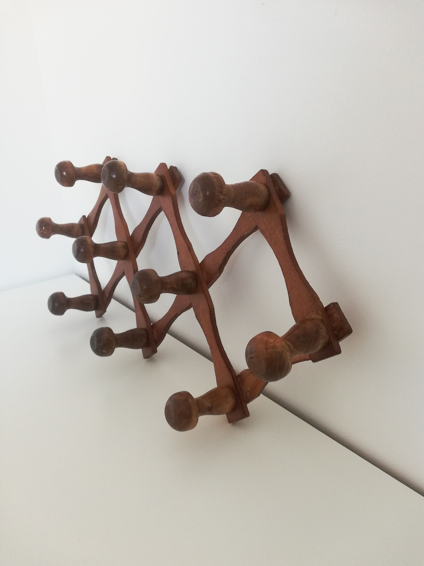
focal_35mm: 26
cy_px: 283
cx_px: 212
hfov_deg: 53.1
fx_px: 425
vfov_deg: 67.3
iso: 160
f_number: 2.2
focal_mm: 3.81
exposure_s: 1/33.3
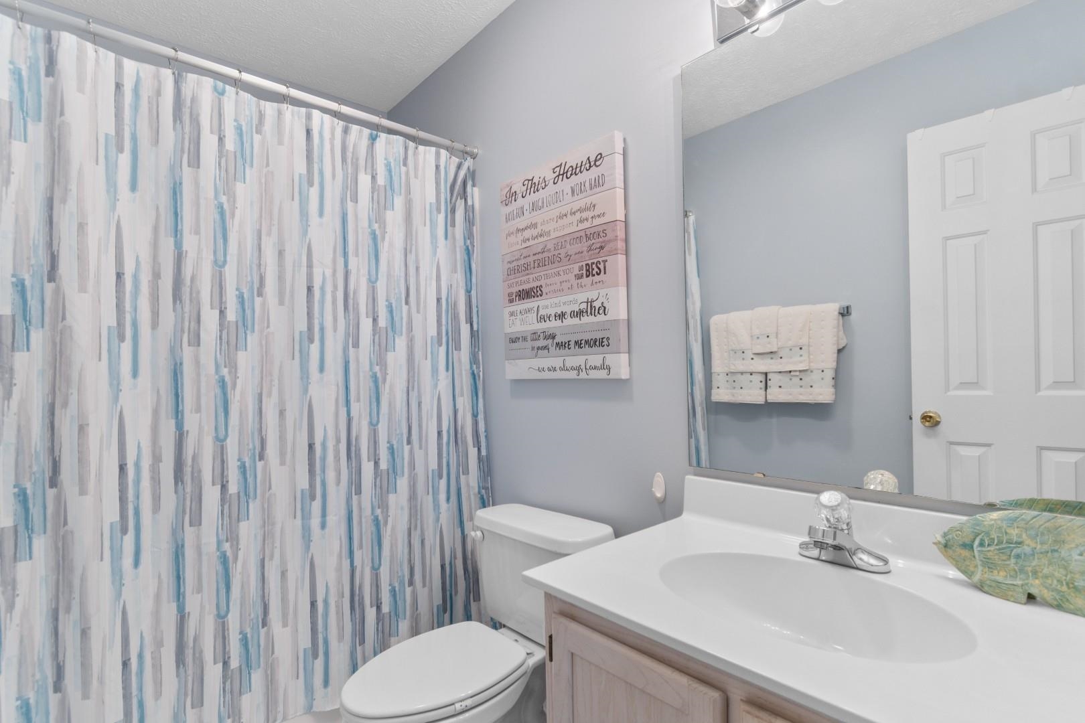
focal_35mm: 16
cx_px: 542
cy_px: 362
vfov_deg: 73.7
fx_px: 482
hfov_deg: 96.7
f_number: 4.8
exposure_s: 1/3
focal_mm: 11
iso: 100
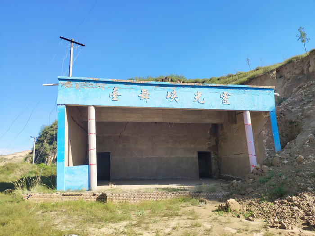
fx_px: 191
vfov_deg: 63.4
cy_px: 118
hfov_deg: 79.0
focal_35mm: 21
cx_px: 158
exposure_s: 1/1591
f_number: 1.8
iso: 100
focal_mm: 4.22
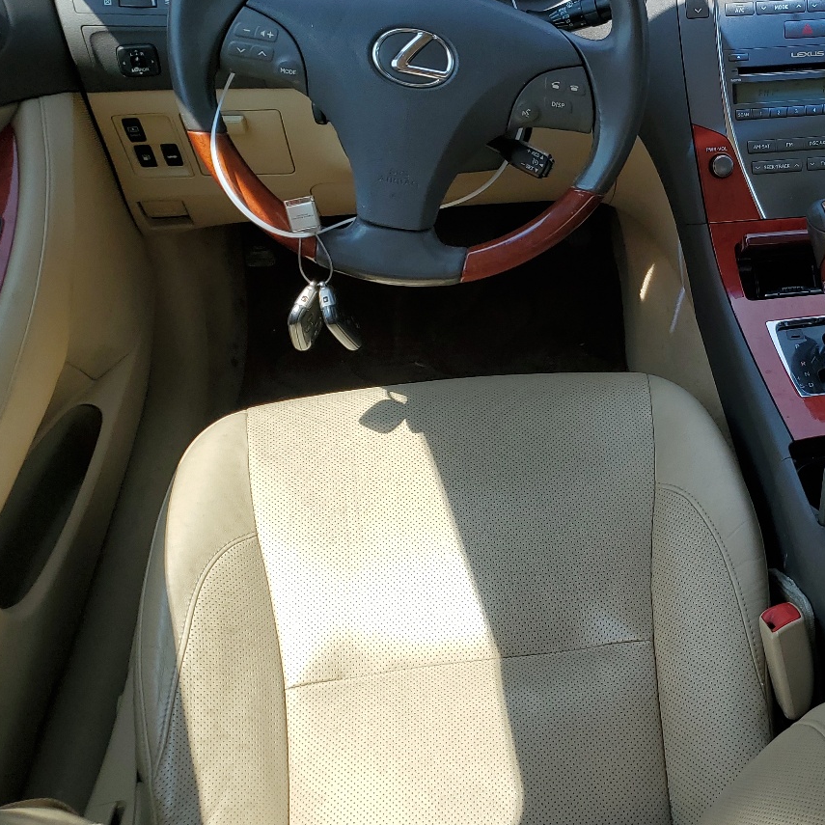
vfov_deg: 39.0
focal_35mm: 43
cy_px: 324
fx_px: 1159
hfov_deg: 37.7
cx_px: 666
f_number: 1.5
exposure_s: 1/1111
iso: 50
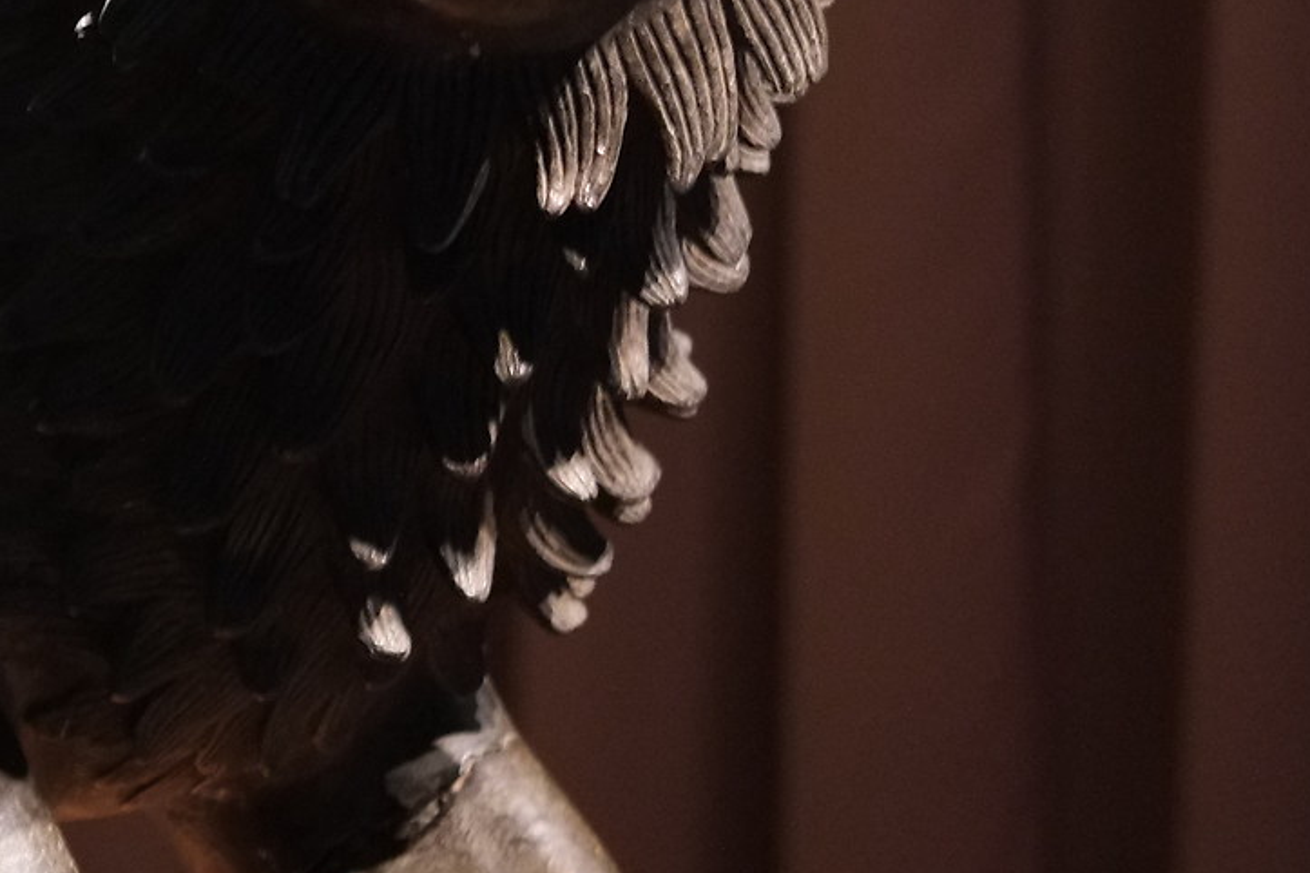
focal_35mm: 176
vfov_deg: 7.8
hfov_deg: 11.6
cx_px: 14
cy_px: 226
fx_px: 6404
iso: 1600
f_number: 2
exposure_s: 1/14
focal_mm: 35
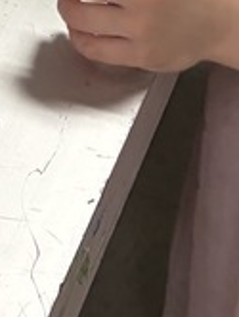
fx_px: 1469
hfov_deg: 9.1
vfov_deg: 10.3
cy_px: -495
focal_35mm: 160
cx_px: -80
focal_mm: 5.96
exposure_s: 1/52
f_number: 1.6
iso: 160
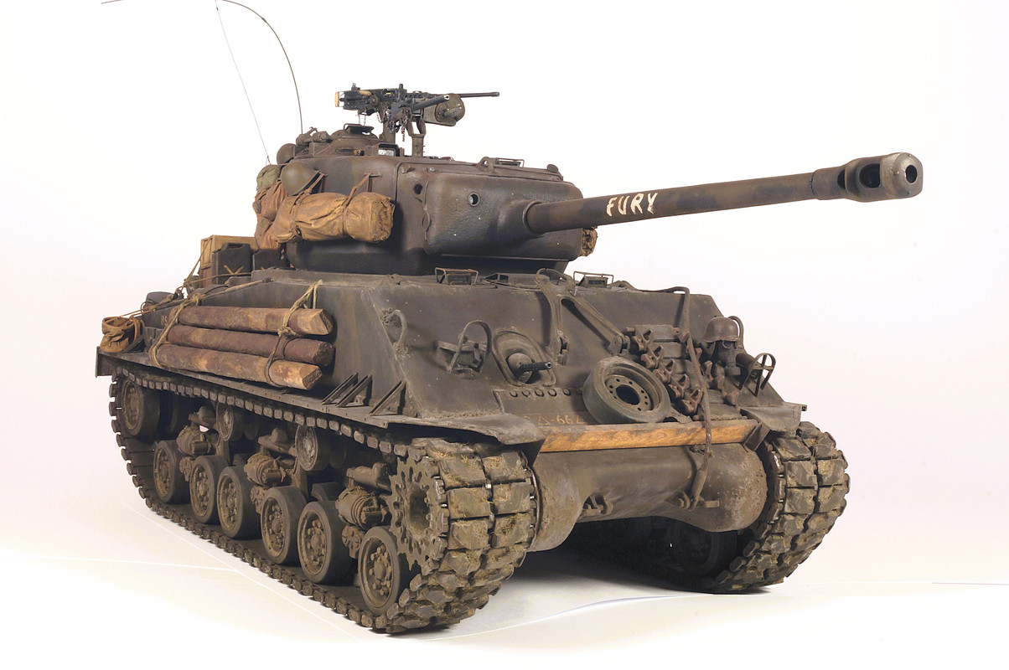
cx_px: 504
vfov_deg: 29.8
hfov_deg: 43.6
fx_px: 1260
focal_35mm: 45
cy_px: 335
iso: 160
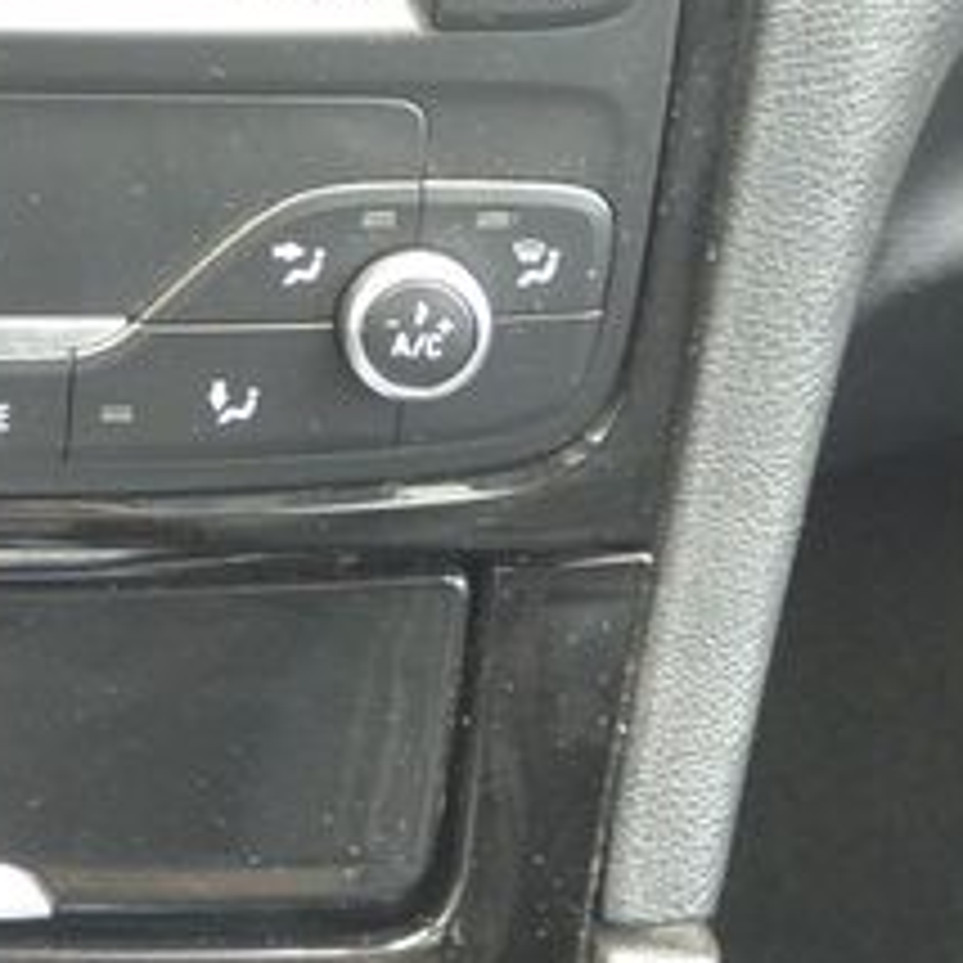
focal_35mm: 118
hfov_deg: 14.3
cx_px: -207
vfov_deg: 14.8
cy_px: 358
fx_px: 3714
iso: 720
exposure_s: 1/60
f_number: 3.5
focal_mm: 11
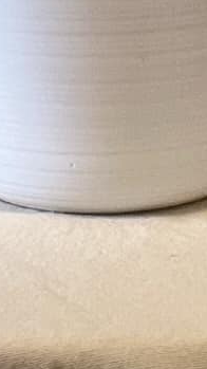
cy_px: -111
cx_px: 58
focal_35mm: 192
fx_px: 1876
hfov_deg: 6.3
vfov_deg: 11.0
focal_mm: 2.71
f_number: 2.2
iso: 125
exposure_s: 1/60
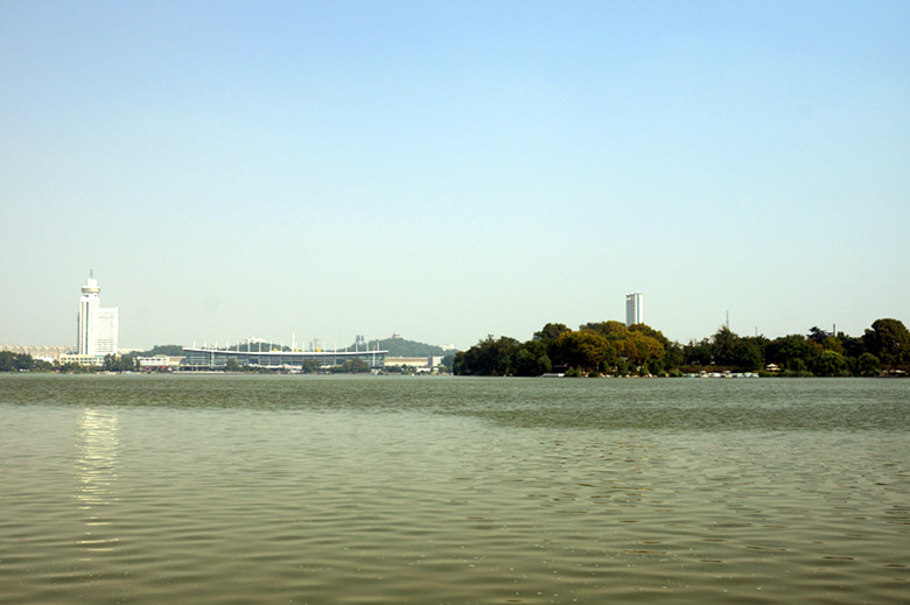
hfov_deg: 43.6
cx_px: 455
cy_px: 302
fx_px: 1137
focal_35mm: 45
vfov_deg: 29.8
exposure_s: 1/250
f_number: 8
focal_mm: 30
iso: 100
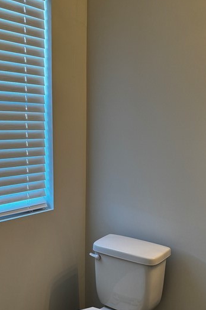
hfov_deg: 27.4
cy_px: 216
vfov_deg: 39.7
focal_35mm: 49
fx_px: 421
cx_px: 128
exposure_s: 1/60
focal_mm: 6.86
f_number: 1.78
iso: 125
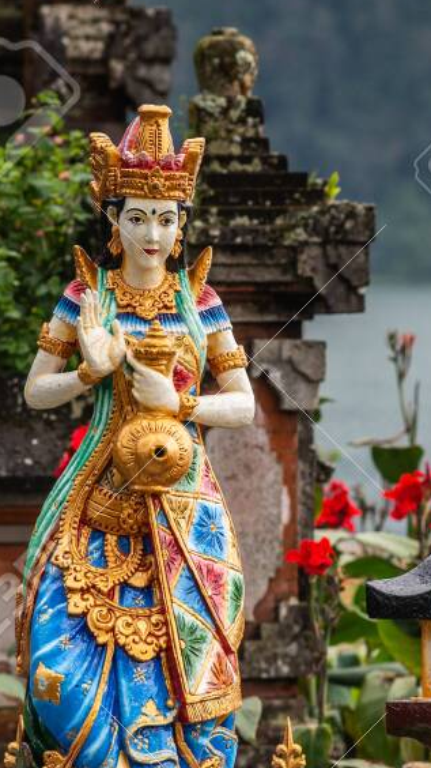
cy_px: 349
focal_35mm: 326
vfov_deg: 6.6
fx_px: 6627
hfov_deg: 3.7
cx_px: 451
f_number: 4
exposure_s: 1/160
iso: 100
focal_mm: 135
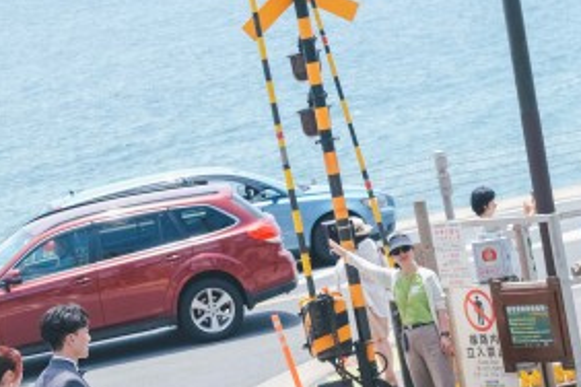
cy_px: 293
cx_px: 60
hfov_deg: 8.6
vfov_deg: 5.8
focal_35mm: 238
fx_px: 3841
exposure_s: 1/400
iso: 160
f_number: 5.6
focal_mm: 56
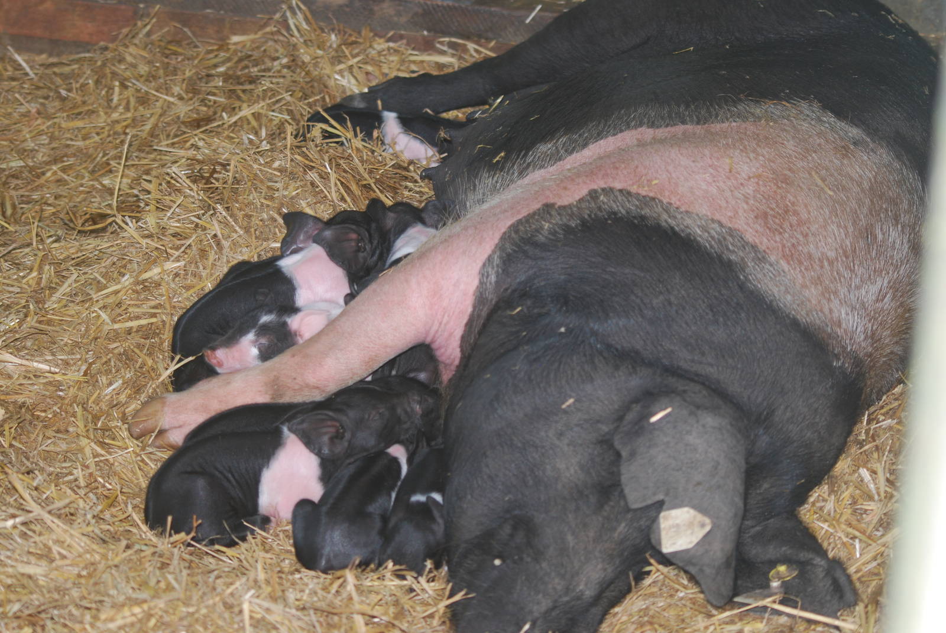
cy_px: 316
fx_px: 2762
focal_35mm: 105
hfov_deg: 19.4
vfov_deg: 13.1
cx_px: 473
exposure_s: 1/60
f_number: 4
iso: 250
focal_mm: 70
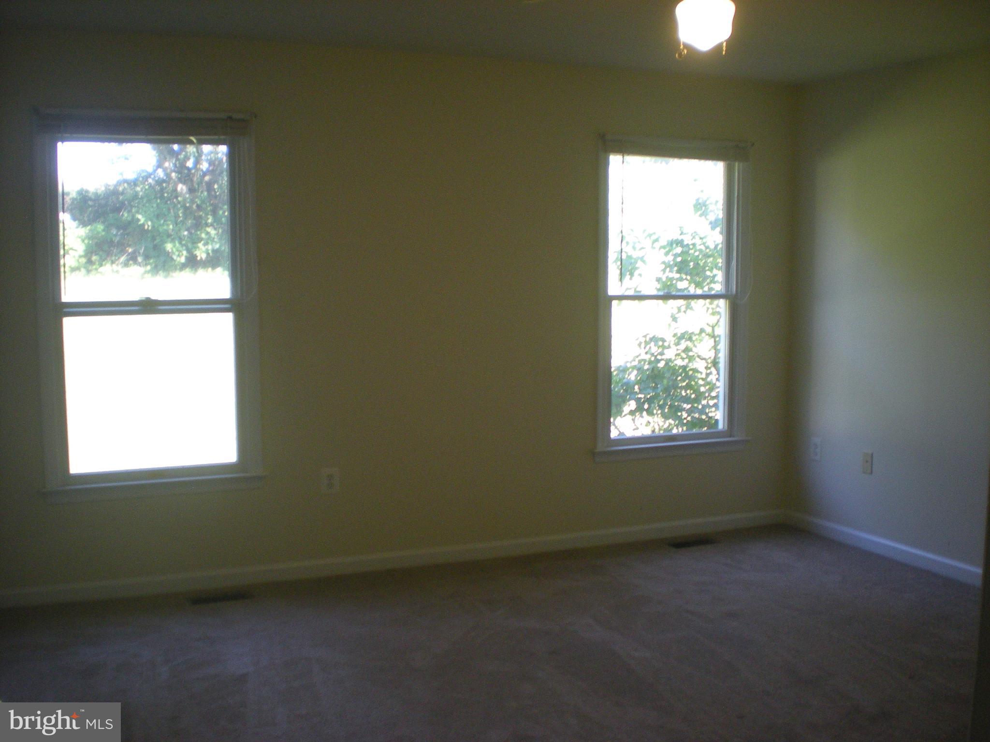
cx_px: 495
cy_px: 371
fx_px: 1087
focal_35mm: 38
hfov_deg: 49.0
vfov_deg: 37.7
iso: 176
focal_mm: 6.3
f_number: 3.1
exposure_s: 1/60.7
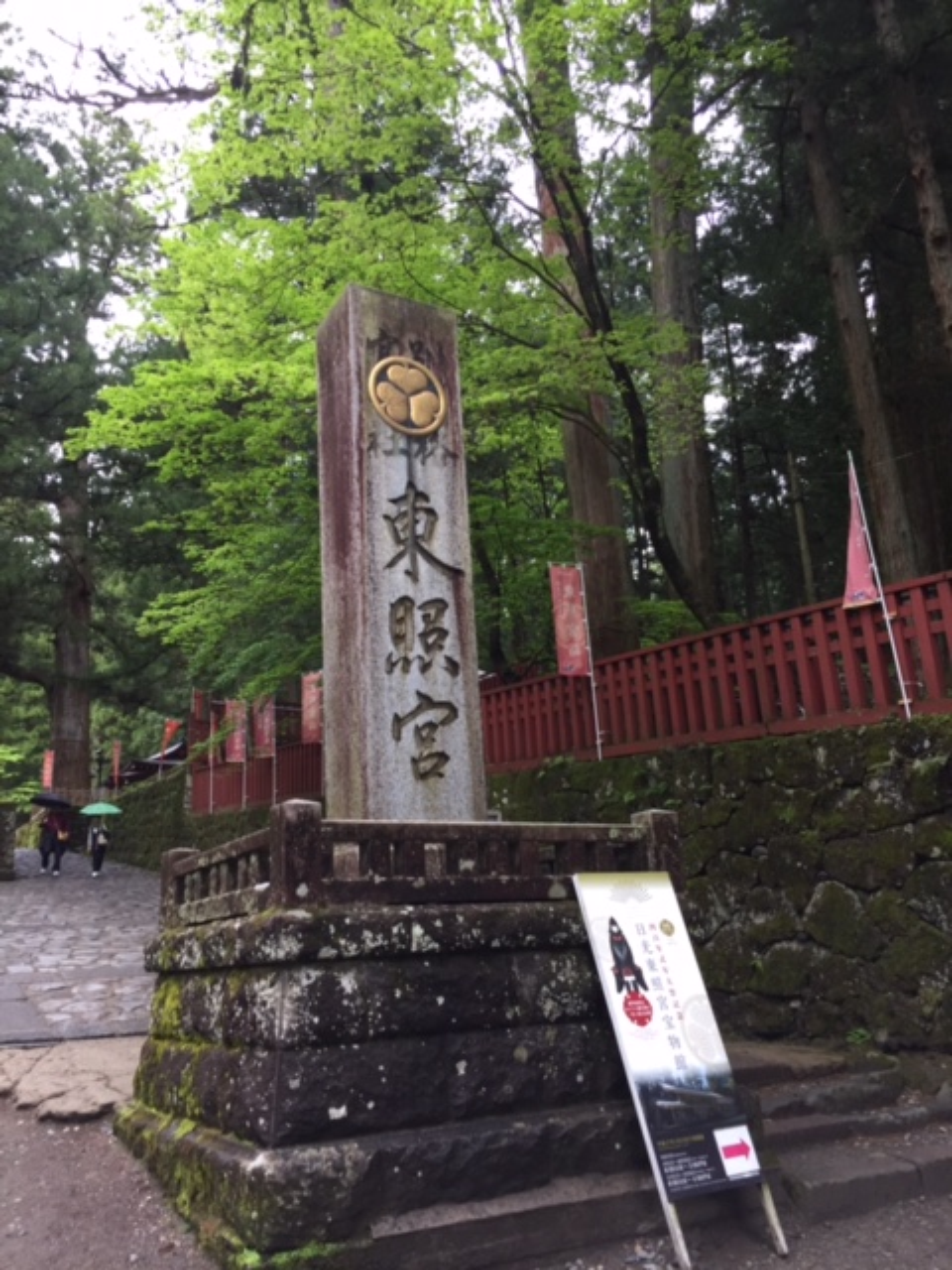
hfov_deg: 48.2
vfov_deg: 61.7
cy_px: 635
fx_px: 1063
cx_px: 476
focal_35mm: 29
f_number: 2.2
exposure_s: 1/120
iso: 40
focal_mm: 4.15
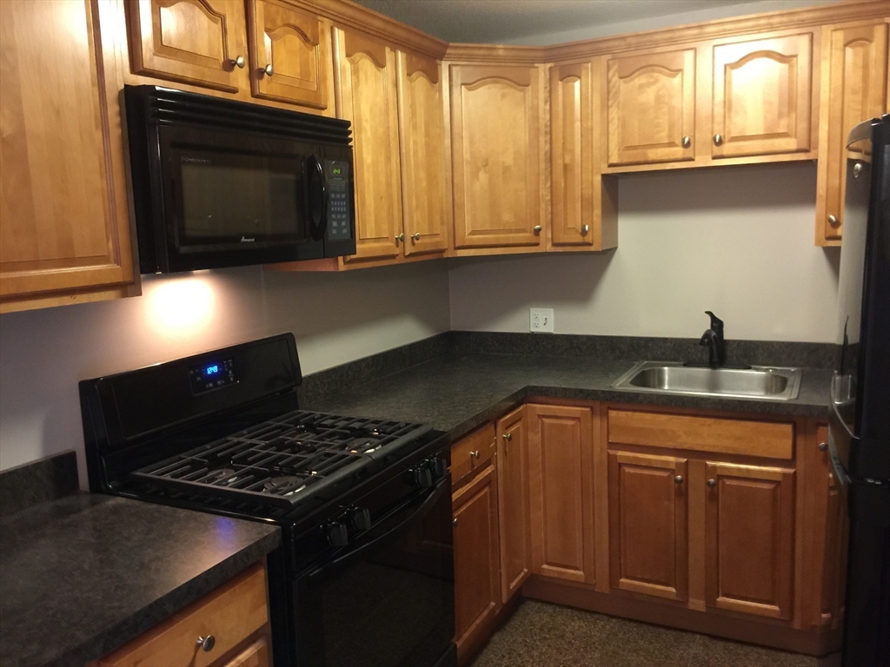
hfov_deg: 61.7
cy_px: 334
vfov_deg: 48.2
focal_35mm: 29
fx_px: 746
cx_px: 445
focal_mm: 4.15
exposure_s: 1/4
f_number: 2.2
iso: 80
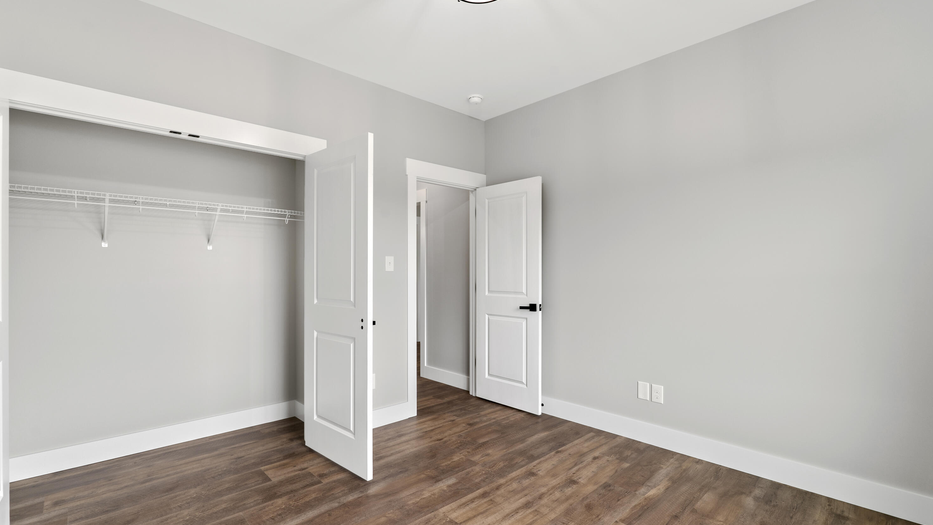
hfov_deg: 95.9
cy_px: 267
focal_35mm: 17
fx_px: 421
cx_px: 467
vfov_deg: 63.9
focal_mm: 16
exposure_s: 1/6
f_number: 8
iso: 160
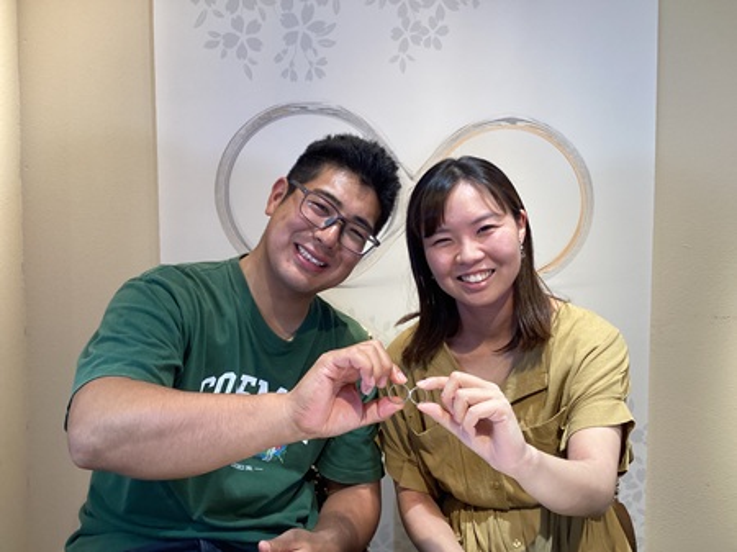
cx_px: 368
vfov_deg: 45.4
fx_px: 660
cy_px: 276
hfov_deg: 58.4
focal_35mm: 31
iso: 80
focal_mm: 3.3
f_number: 2.4
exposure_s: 1/100
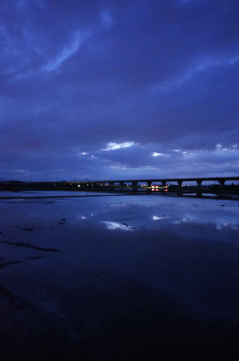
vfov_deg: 65.6
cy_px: 180
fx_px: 280
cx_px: 120
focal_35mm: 28
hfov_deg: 46.2
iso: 3200
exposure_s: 1/8
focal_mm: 18.3
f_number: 2.8
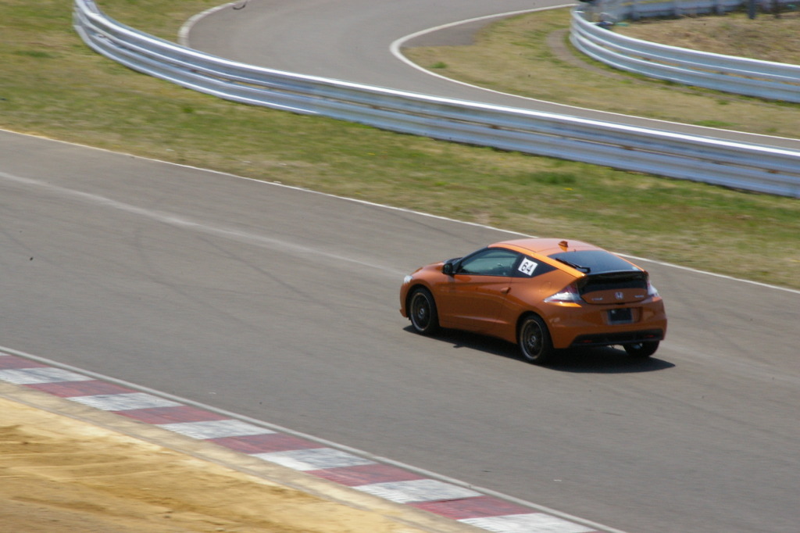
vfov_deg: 6.4
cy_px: 266
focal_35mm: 214
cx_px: 400
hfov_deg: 9.6
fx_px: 4765
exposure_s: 1/90
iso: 800
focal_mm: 143
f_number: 38
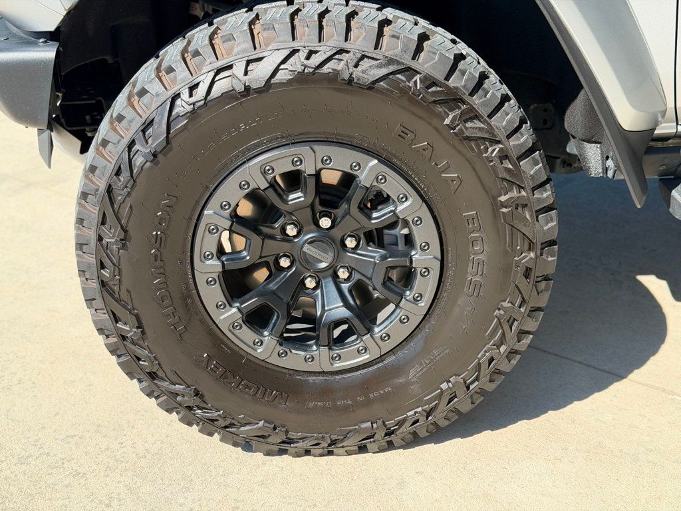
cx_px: 340
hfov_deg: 39.7
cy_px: 256
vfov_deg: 30.3
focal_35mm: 48
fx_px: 944
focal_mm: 6.76
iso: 100
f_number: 1.78
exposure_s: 1/1575
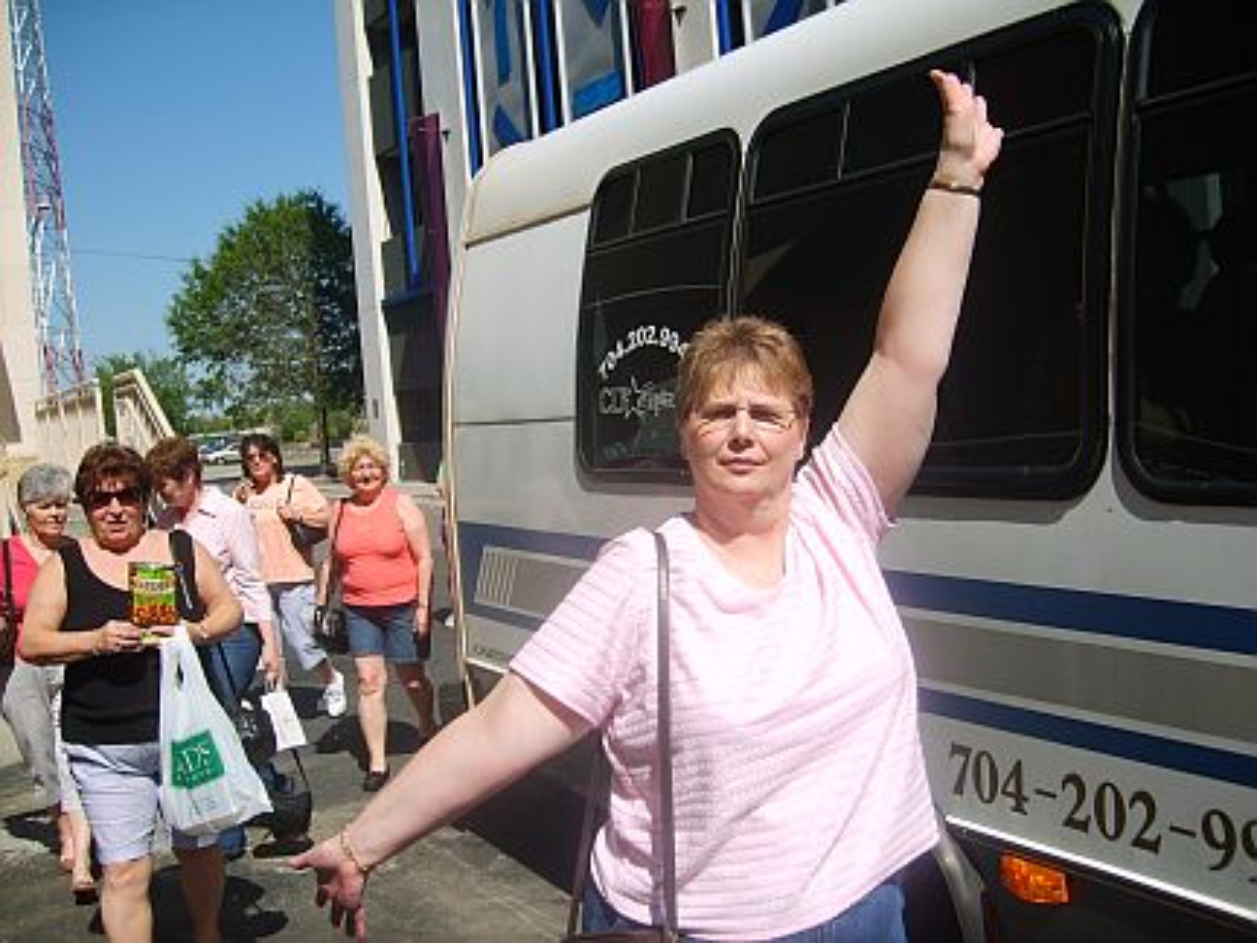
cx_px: 628
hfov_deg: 52.6
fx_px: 1271
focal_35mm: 35
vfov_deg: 40.7
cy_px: 472
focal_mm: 5.8
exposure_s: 1/180
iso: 50
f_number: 7.1
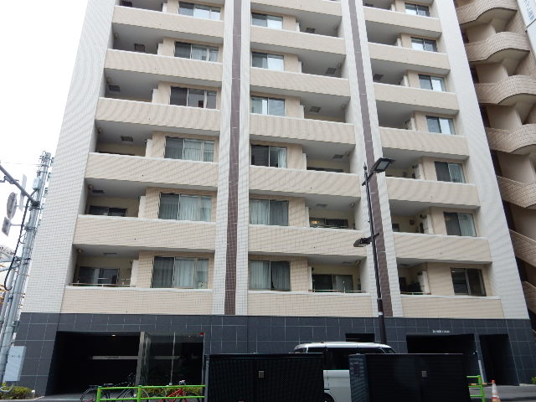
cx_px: 268
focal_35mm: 25
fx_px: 387
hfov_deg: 69.4
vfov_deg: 54.9
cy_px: 201
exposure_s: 1/320
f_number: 3.7
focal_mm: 4.5
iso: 125
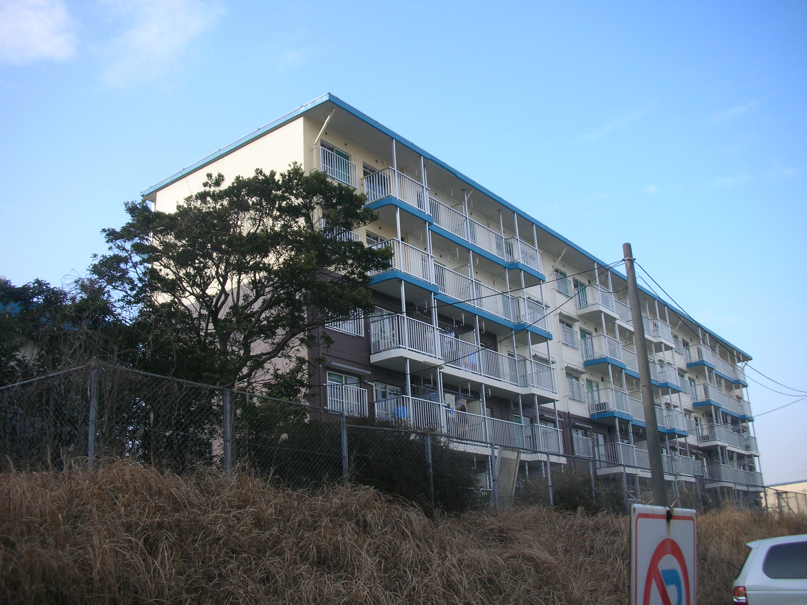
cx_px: 404
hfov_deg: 52.6
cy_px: 302
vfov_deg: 40.7
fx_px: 816
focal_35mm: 35
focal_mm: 5.8
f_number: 8.5
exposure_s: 1/39.6
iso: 50
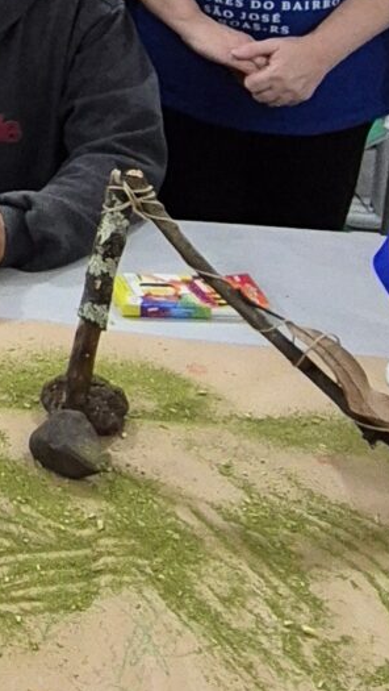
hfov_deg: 14.4
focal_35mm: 69
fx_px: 1263
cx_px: -403
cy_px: -187
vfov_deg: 26.4
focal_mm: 2.2
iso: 400
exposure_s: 1/60
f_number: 2.2
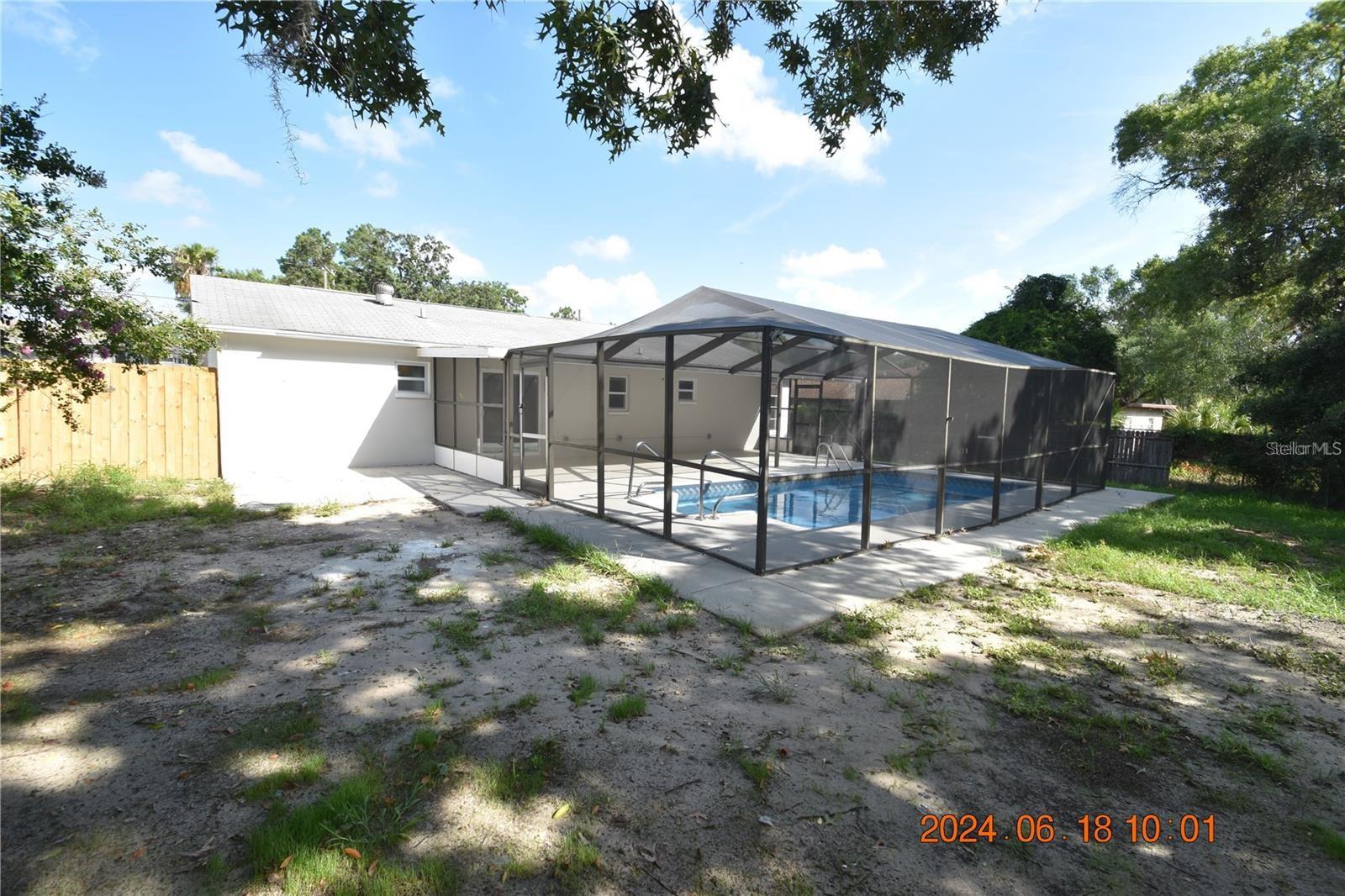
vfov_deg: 77.3
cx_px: 672
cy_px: 448
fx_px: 560
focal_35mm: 15
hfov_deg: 100.4
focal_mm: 10
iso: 220
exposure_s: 1/250
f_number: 8
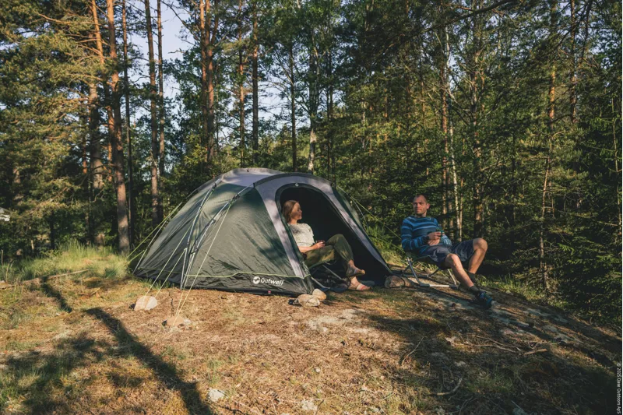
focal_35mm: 29
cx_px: 312
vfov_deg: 44.9
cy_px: 208
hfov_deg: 63.7
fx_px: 502
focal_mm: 29
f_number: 2.8
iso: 200
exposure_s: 1/640
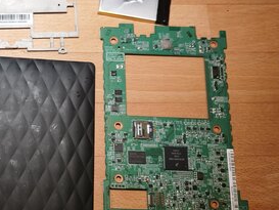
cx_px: -15
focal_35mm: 52
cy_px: 78
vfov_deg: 27.9
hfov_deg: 33.0
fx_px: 419
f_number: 1.89
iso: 80
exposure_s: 1/50
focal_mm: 5.89
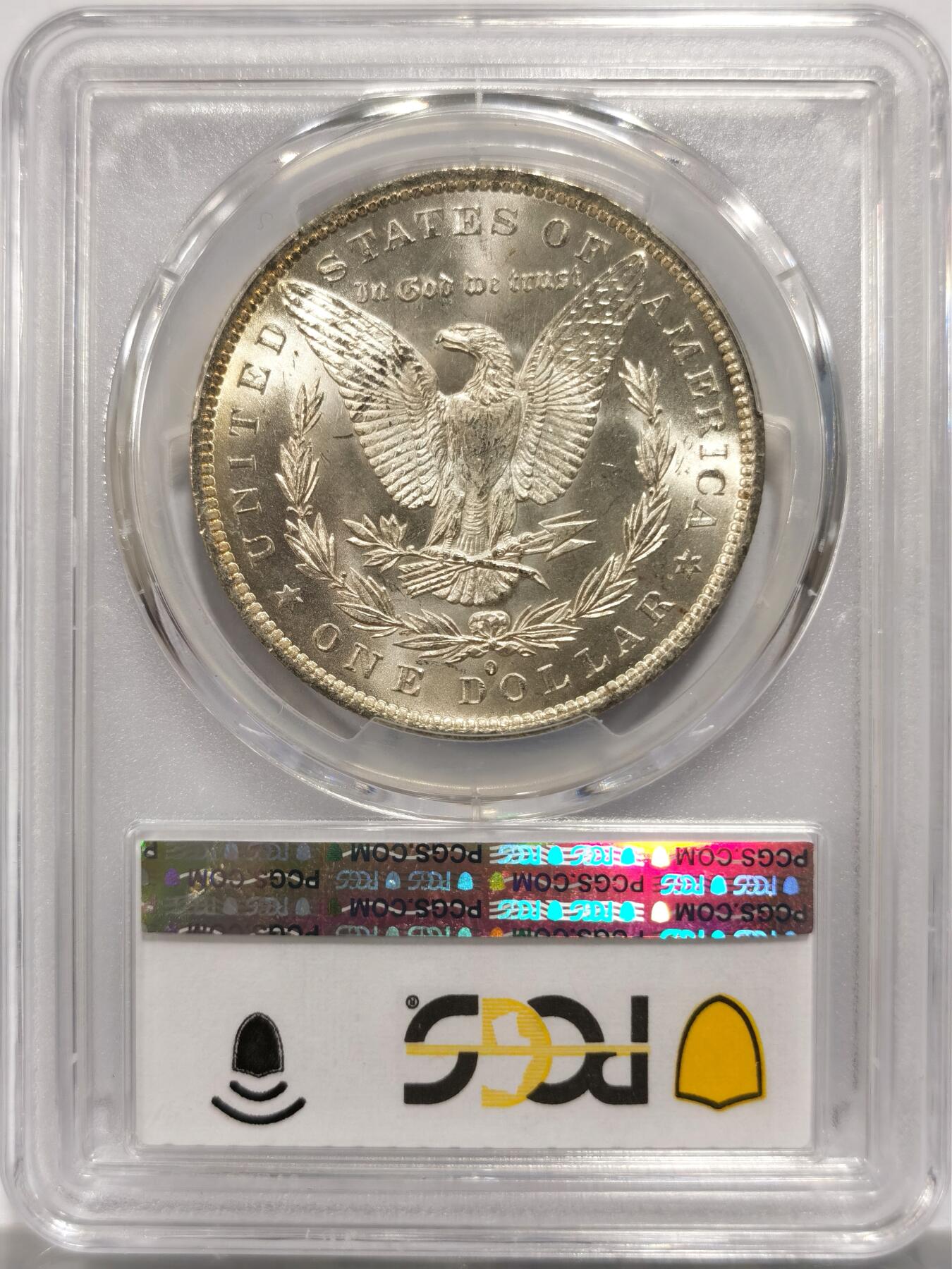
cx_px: 476
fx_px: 1980
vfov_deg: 35.5
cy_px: 634
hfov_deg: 27.0
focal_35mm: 54
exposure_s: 1/100
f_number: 16
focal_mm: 5.56
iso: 80
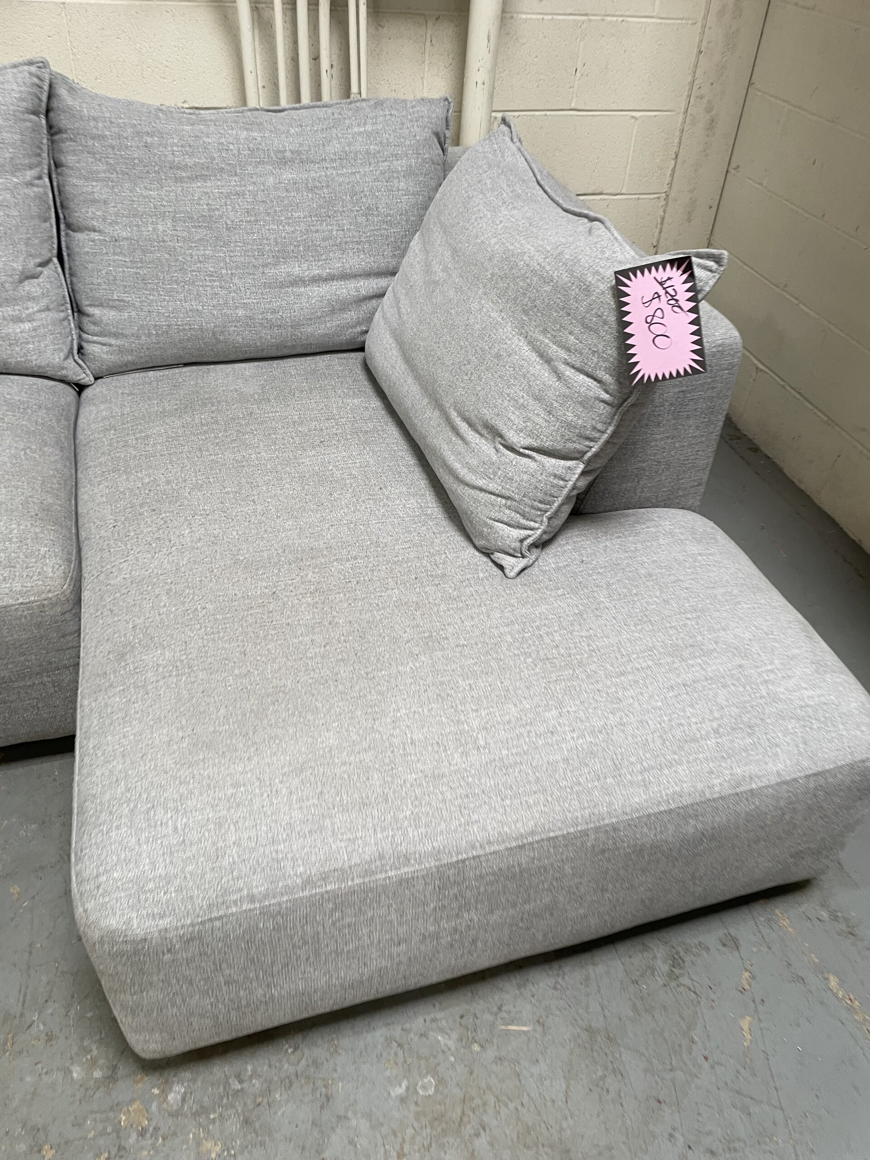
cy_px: 580
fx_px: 871
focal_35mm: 26
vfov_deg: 67.3
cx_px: 435
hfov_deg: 53.1
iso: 80
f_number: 1.6
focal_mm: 4.2
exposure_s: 1/60
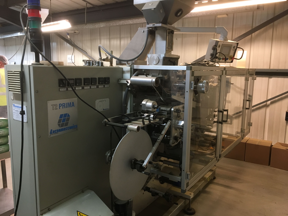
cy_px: 108
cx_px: 144
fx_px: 241
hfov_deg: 61.7
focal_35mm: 29
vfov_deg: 48.2
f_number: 2.2
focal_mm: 4.15
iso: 160
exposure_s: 1/33
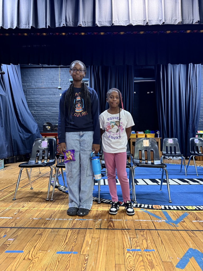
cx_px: 102
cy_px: 136
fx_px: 188
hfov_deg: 56.8
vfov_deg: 71.6
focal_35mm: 24
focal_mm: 6.76
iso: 640
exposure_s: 1/60
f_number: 1.78
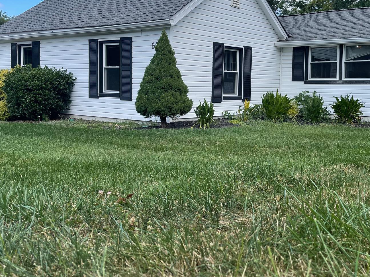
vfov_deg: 35.0
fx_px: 438
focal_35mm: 41
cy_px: 108
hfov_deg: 45.4
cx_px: 233
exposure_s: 1/1534
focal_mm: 5.1
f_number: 1.6
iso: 32
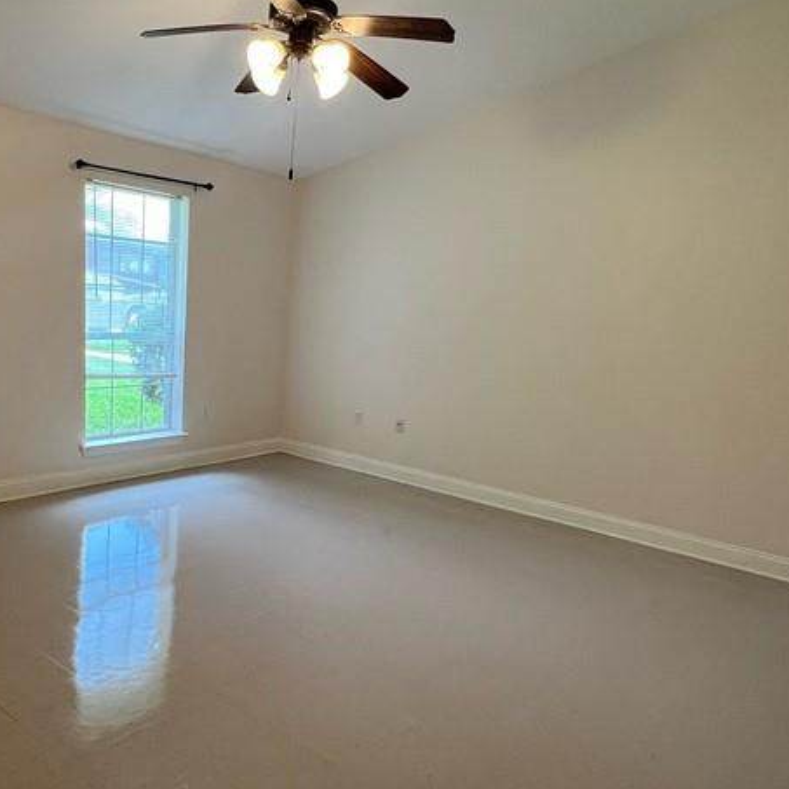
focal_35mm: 26
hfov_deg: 59.4
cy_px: 456
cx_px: 258
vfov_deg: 60.6
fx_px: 670
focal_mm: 1.57
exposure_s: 1/120
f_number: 1.8
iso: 100
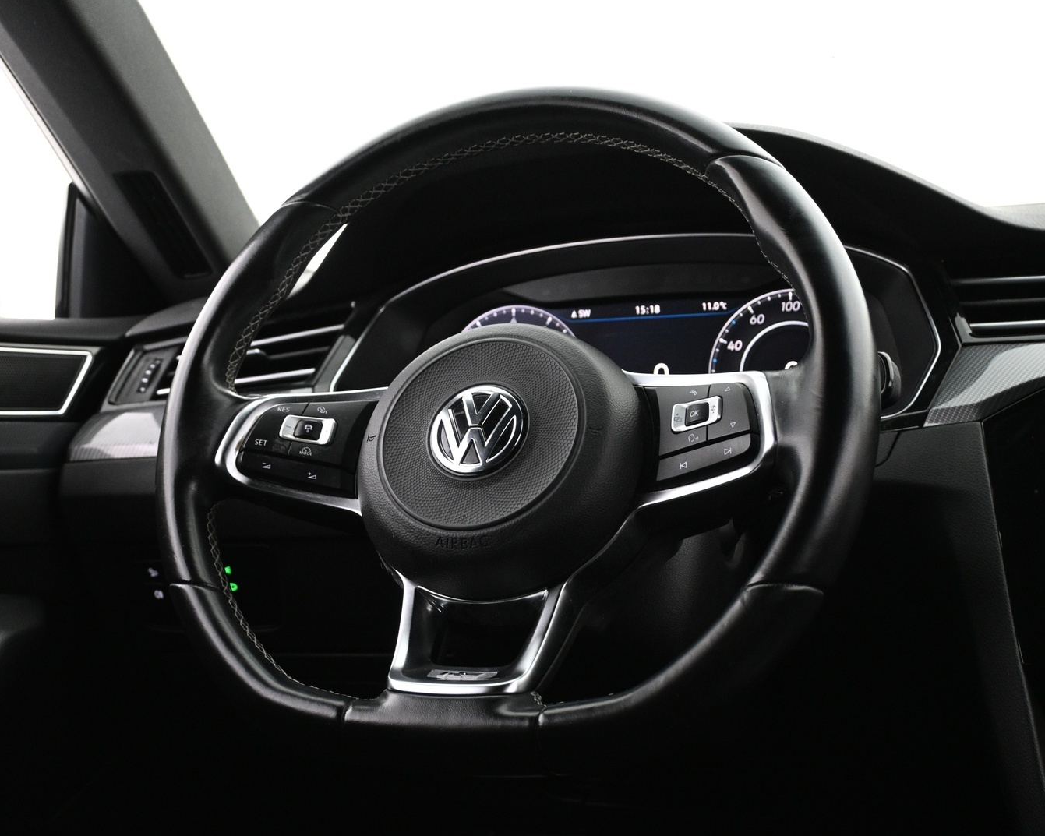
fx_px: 1604
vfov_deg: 29.2
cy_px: 416
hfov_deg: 36.0
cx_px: 443
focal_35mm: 52
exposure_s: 1/15
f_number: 4.8
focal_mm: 30.5
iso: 1600
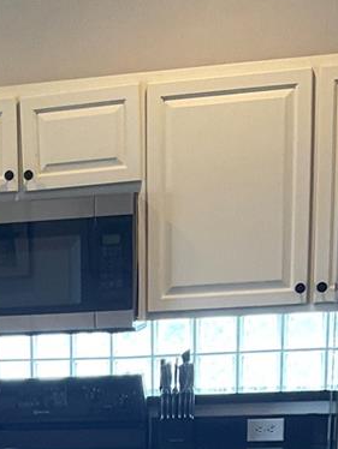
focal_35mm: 93
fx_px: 1209
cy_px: 605
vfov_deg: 19.3
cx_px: -72
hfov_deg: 15.3
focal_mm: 3
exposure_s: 1/60
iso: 125
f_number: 1.8
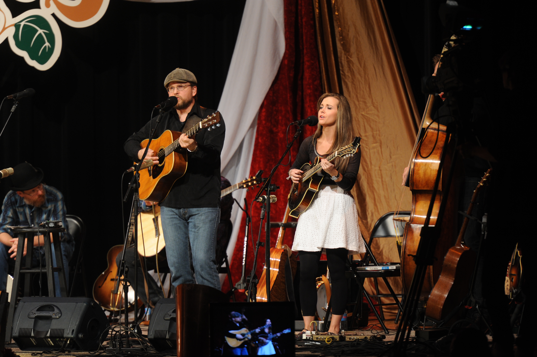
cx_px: 268
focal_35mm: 280
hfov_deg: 7.4
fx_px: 4174
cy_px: 178
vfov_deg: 4.9
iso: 1250
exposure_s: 1/200
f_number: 4
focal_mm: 280
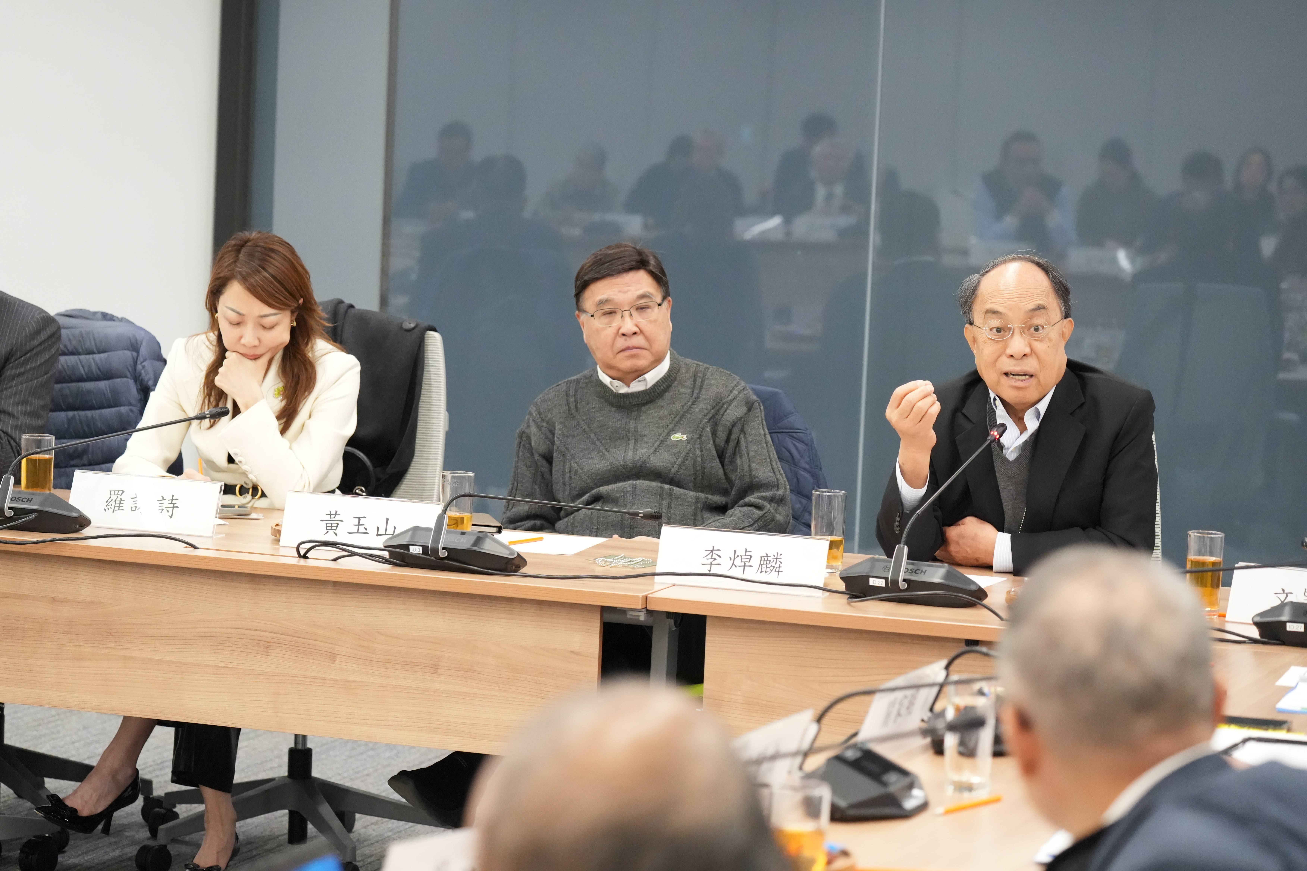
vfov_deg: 12.6
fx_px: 3957
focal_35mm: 109
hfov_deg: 18.8
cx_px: 654
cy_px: 436
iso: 10000
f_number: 4.5
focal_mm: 109
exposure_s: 1/125
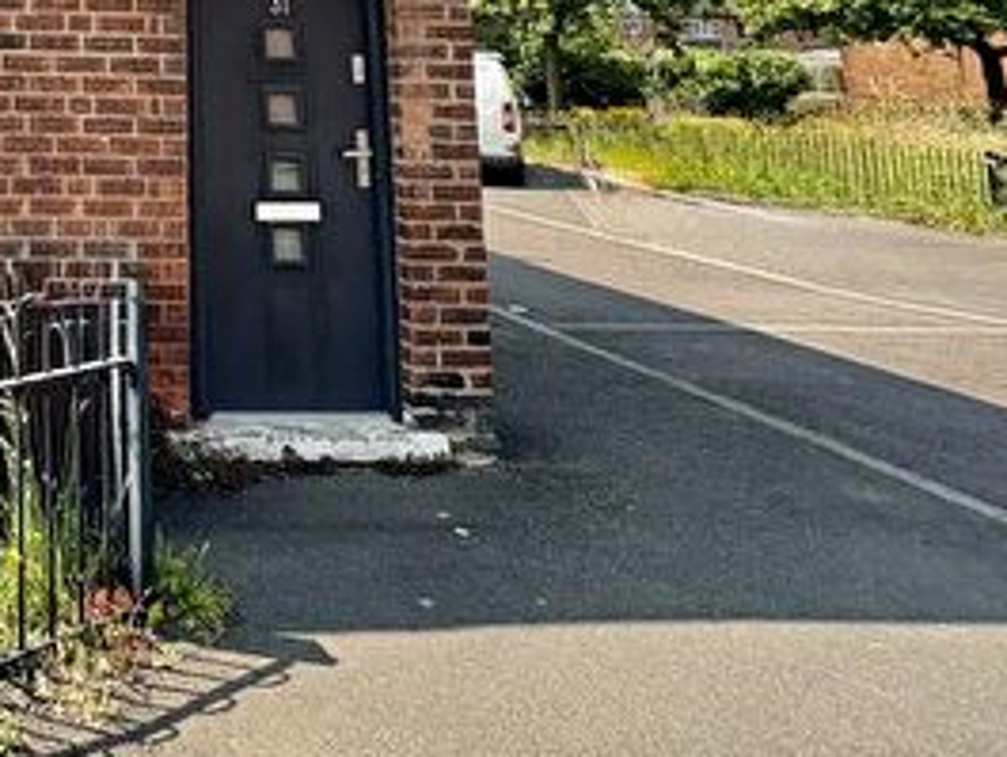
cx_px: -65
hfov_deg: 41.4
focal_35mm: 37
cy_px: -127
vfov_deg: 32.6
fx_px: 1077
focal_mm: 2.22
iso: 64
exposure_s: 1/498
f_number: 2.2
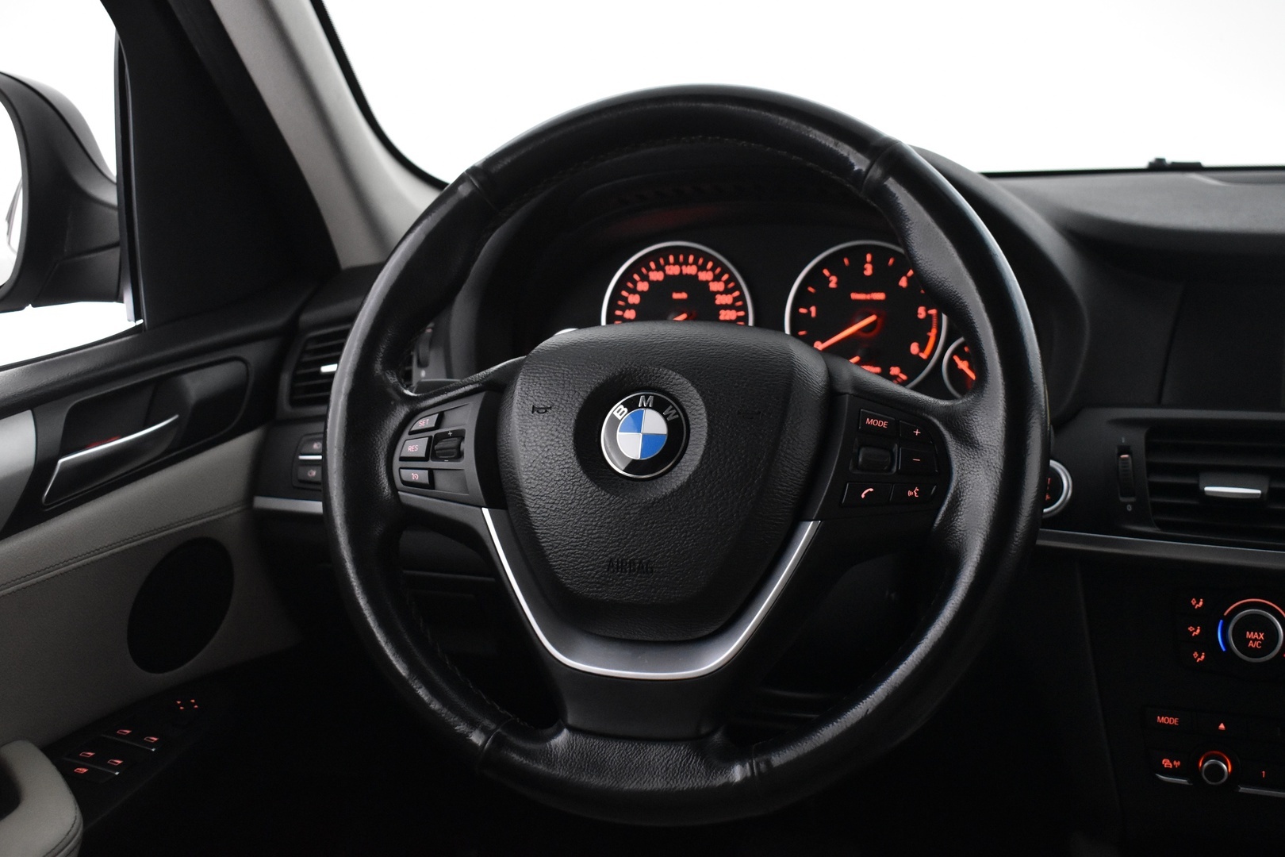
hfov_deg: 46.4
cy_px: 428
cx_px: 642
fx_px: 1499
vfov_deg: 31.9
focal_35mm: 42
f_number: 4.2
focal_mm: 28
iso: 3200
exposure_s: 1/50
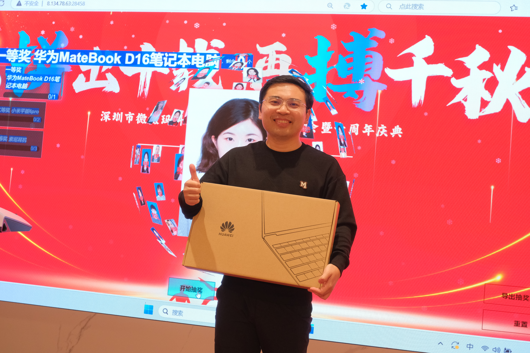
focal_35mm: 50
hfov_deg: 39.6
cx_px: 265
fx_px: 736
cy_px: 176
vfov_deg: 27.0
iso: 1600
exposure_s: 1/100
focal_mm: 33.3
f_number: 4.9
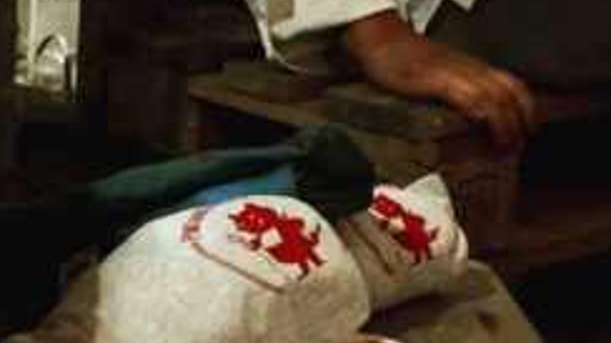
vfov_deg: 10.9
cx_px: 90
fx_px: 1781
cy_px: 39
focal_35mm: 110
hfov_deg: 19.2
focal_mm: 4.15
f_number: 2.2
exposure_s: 1/17
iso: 500
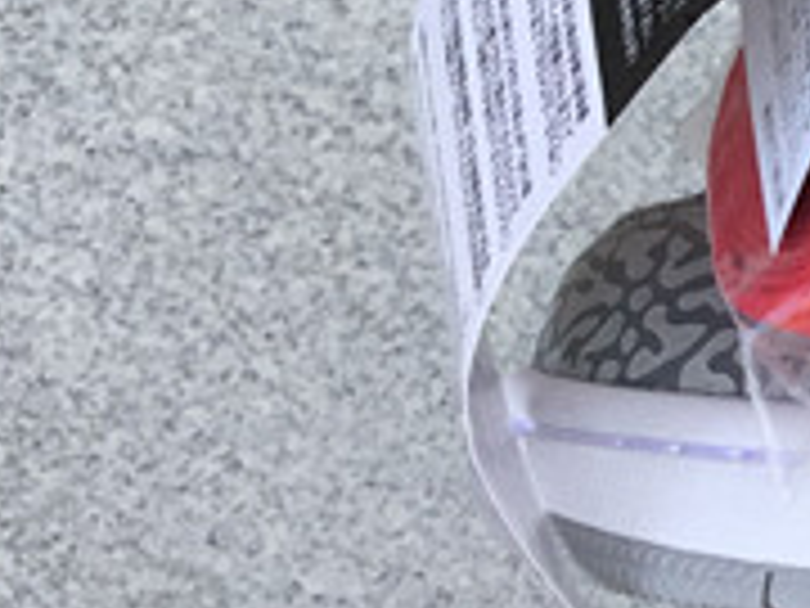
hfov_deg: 11.2
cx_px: 1778
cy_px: -16
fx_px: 3627
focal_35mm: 155
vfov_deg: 9.5
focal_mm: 3.3
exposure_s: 1/235
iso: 25
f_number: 2.4
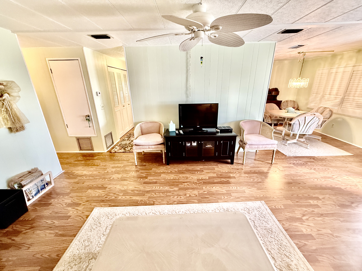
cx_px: 181
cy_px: 136
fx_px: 146
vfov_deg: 85.7
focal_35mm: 14
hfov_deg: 102.1
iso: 400
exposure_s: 1/60
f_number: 2.2
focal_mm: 2.22
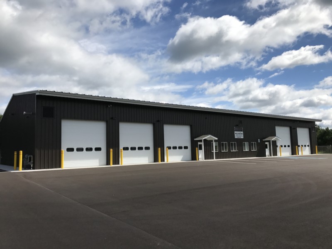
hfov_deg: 63.4
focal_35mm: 28
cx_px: 166
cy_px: 124
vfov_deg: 49.7
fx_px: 269
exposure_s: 1/4808
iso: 20
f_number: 1.8
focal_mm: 3.99
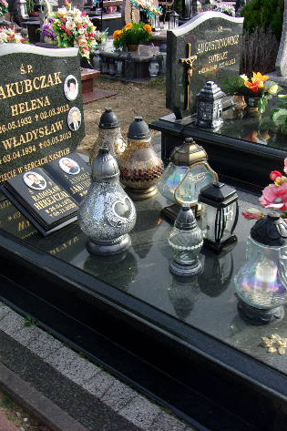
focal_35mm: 38
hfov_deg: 35.0
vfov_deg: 50.7
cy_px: 217
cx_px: 155
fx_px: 455
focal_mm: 4.9
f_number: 10.4
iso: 80
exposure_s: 1/38
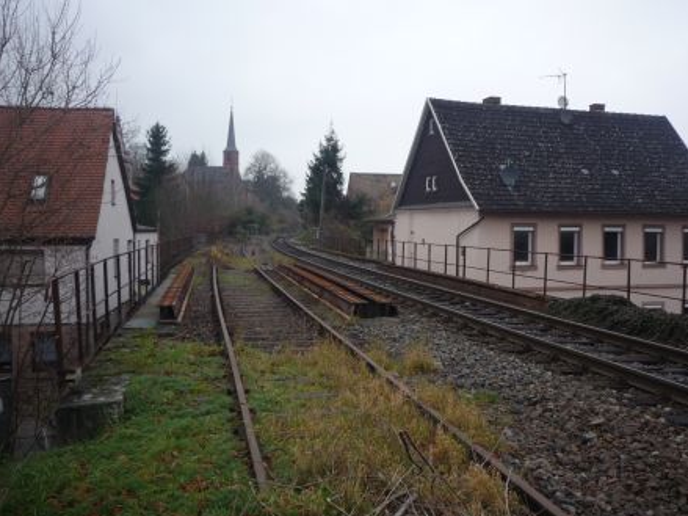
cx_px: 373
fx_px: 695
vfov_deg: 40.7
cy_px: 257
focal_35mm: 35
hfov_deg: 52.6
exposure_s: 1/100
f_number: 3.5
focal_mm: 5.2
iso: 100
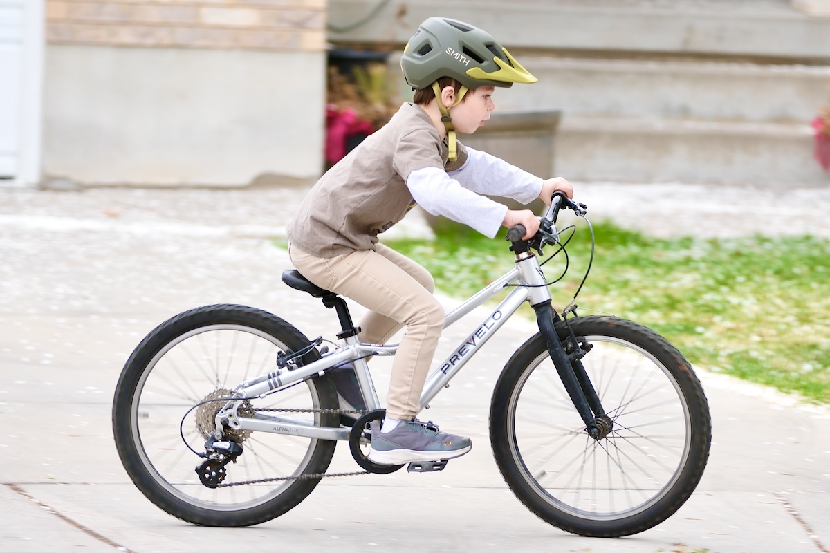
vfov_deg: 6.5
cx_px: 415
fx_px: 4841
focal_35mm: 210
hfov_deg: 9.8
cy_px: 276
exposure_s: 1/220
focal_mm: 140
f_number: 2.8
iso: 125
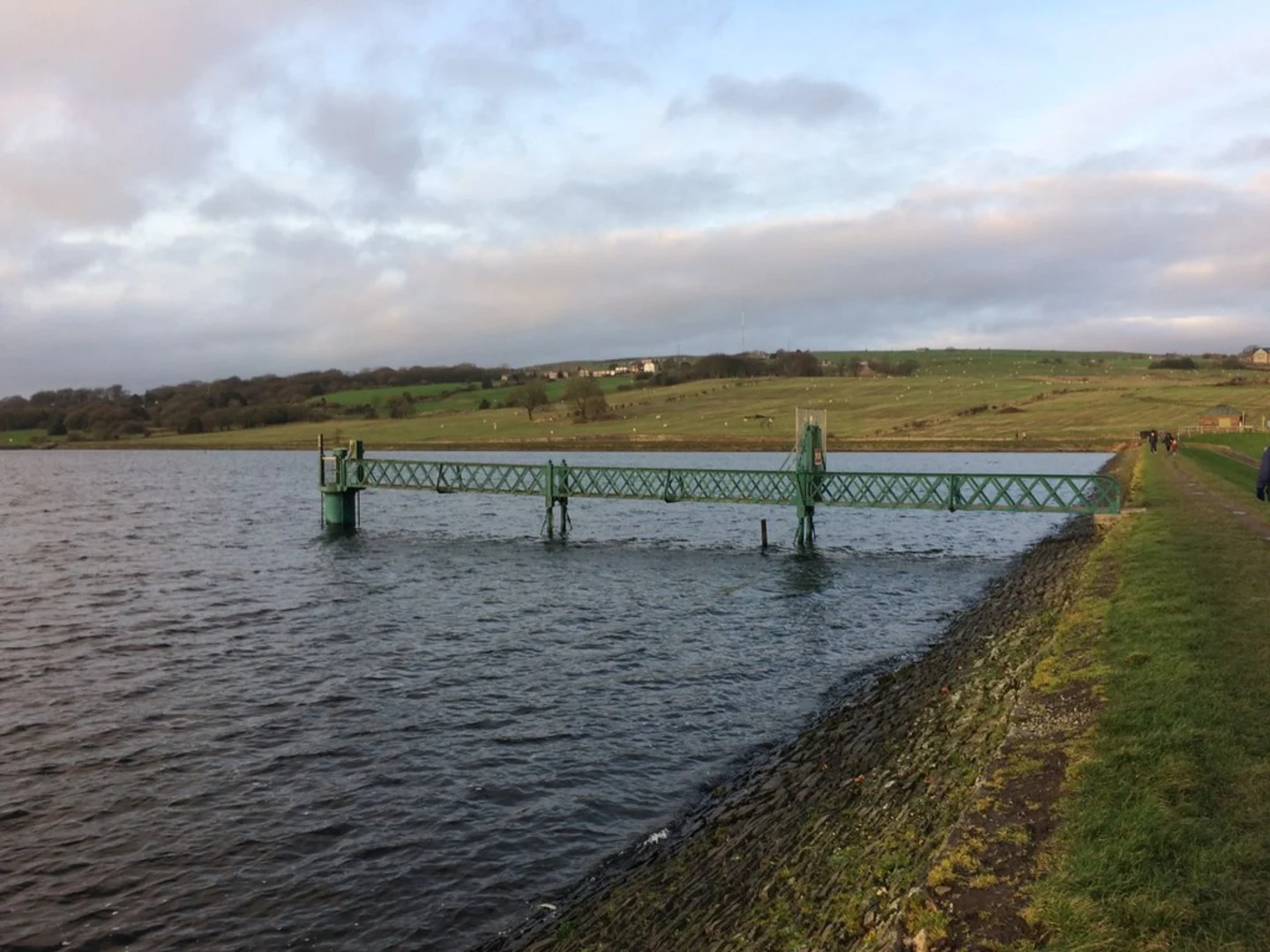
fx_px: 1064
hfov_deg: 61.7
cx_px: 635
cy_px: 476
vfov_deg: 48.2
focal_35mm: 29
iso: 32
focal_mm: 4.15
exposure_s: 1/151
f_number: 2.2
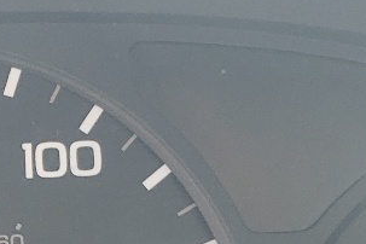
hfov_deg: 13.6
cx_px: -163
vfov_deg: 9.5
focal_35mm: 143
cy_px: 236
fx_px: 1454
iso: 50
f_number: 1.5
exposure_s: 1/77.5
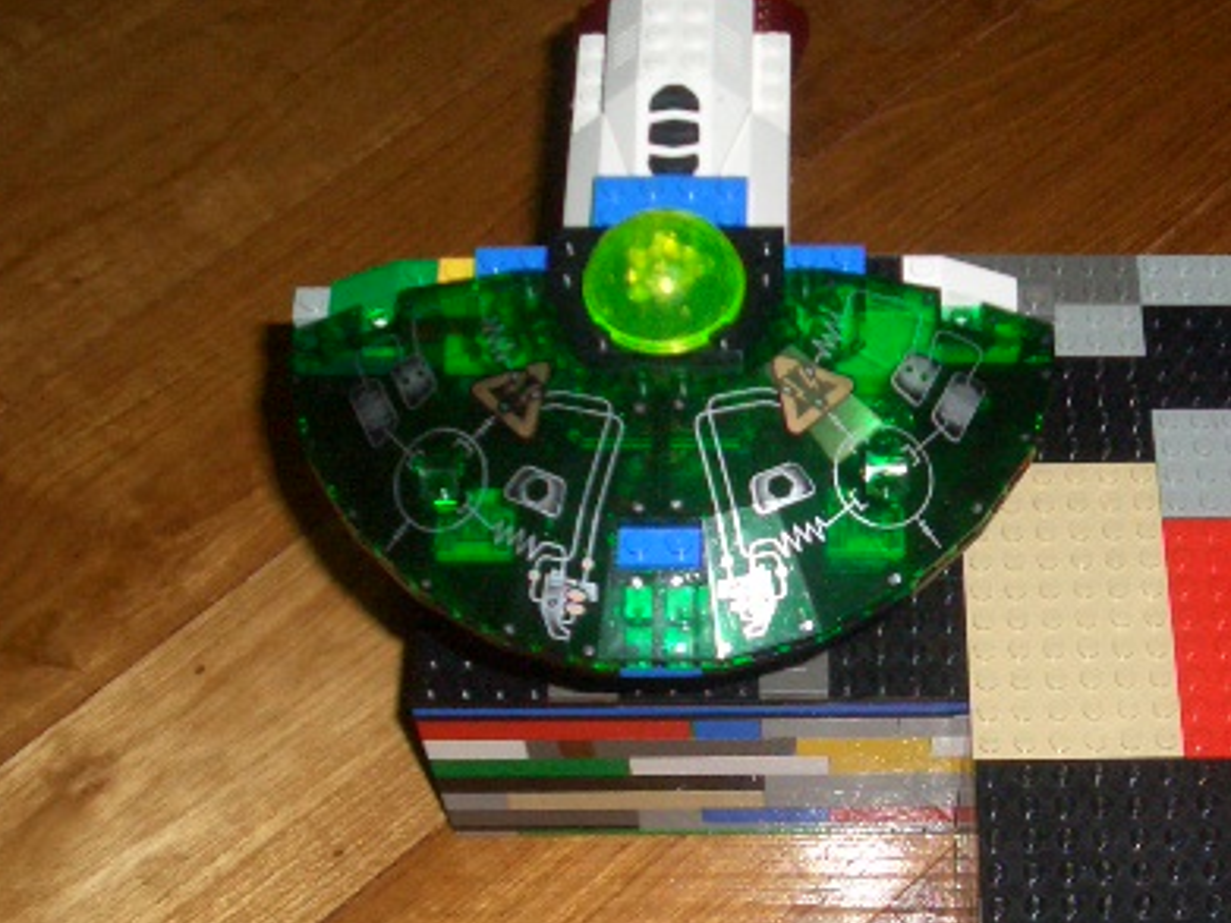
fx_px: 2097
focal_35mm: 59
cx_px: 910
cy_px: 627
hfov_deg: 32.2
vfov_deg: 24.7
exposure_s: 1/40
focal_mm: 4.8
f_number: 4
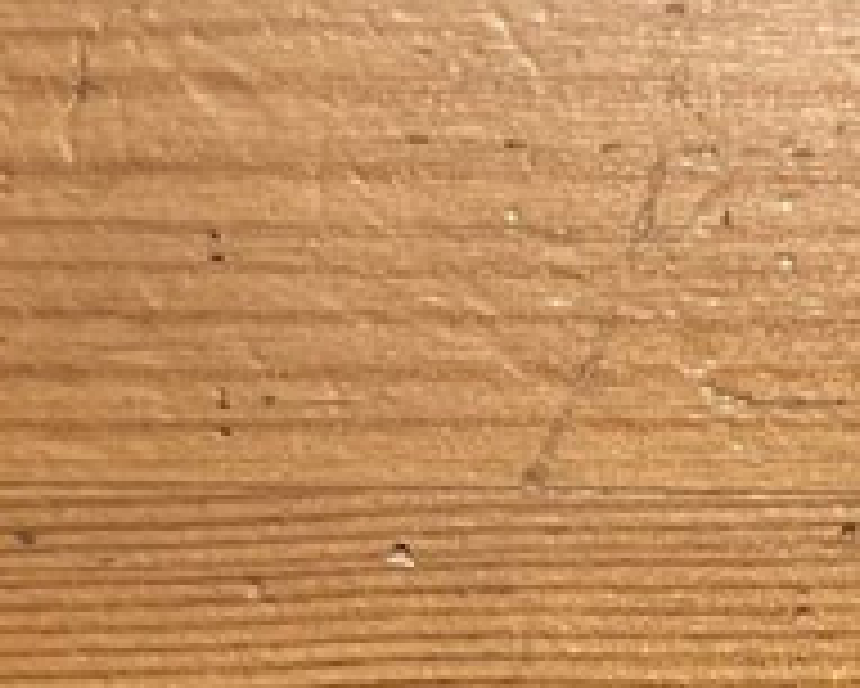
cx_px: 925
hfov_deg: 13.3
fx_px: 3616
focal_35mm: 142
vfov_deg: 10.3
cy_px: 1241
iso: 100
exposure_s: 1/50
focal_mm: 5.1
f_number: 1.6
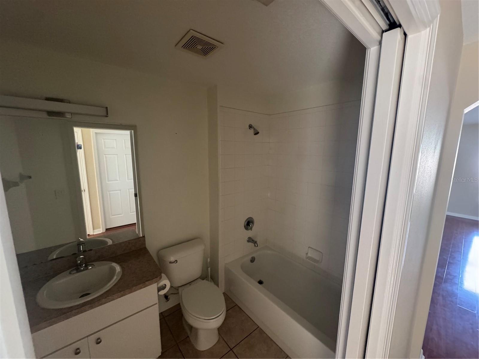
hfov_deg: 102.1
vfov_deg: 85.7
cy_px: 180
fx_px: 194
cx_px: 240
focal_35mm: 14
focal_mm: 2.22
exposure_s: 1/60
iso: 640
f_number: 2.2
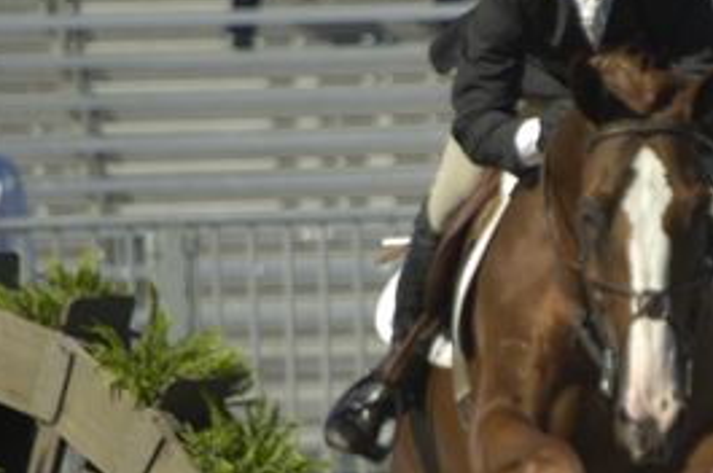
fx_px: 35843
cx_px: 673
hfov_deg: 1.1
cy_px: 380
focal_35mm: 1812
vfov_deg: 0.8
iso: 320
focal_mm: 500
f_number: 7.1
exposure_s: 1/1000
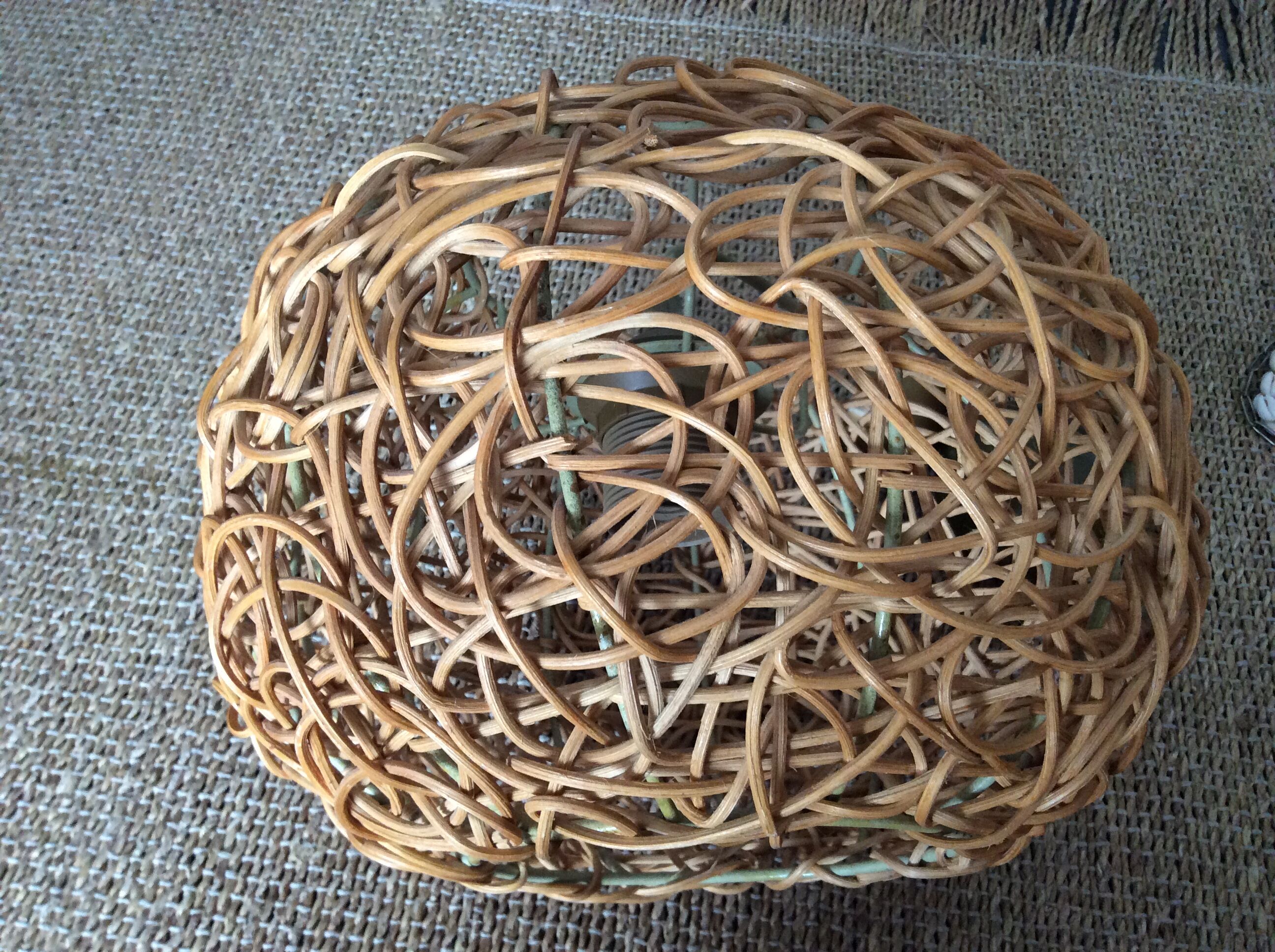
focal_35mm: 32
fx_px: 1177
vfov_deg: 44.1
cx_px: 638
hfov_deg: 56.9
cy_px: 476
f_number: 2.4
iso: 125
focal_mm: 3.3
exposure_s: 1/25
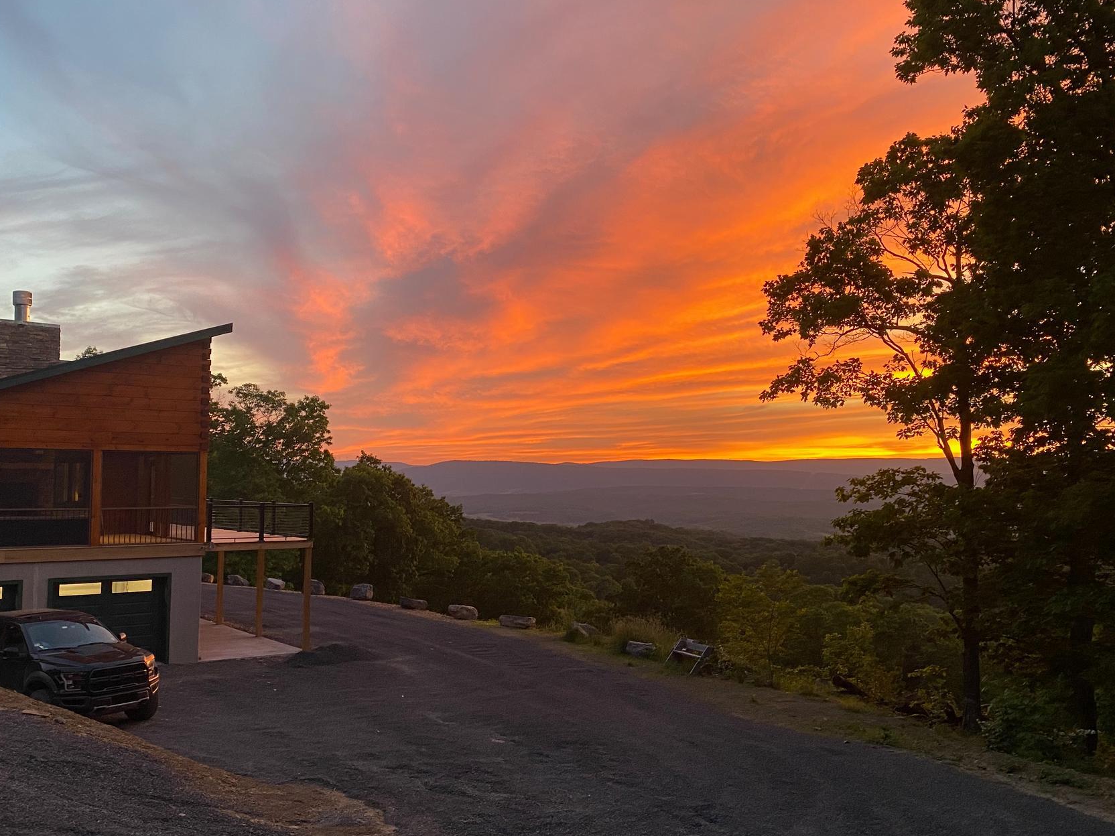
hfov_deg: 56.5
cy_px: 414
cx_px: 456
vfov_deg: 44.2
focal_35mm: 32
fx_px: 1031
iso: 125
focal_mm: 4.25
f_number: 1.8
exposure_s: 1/88
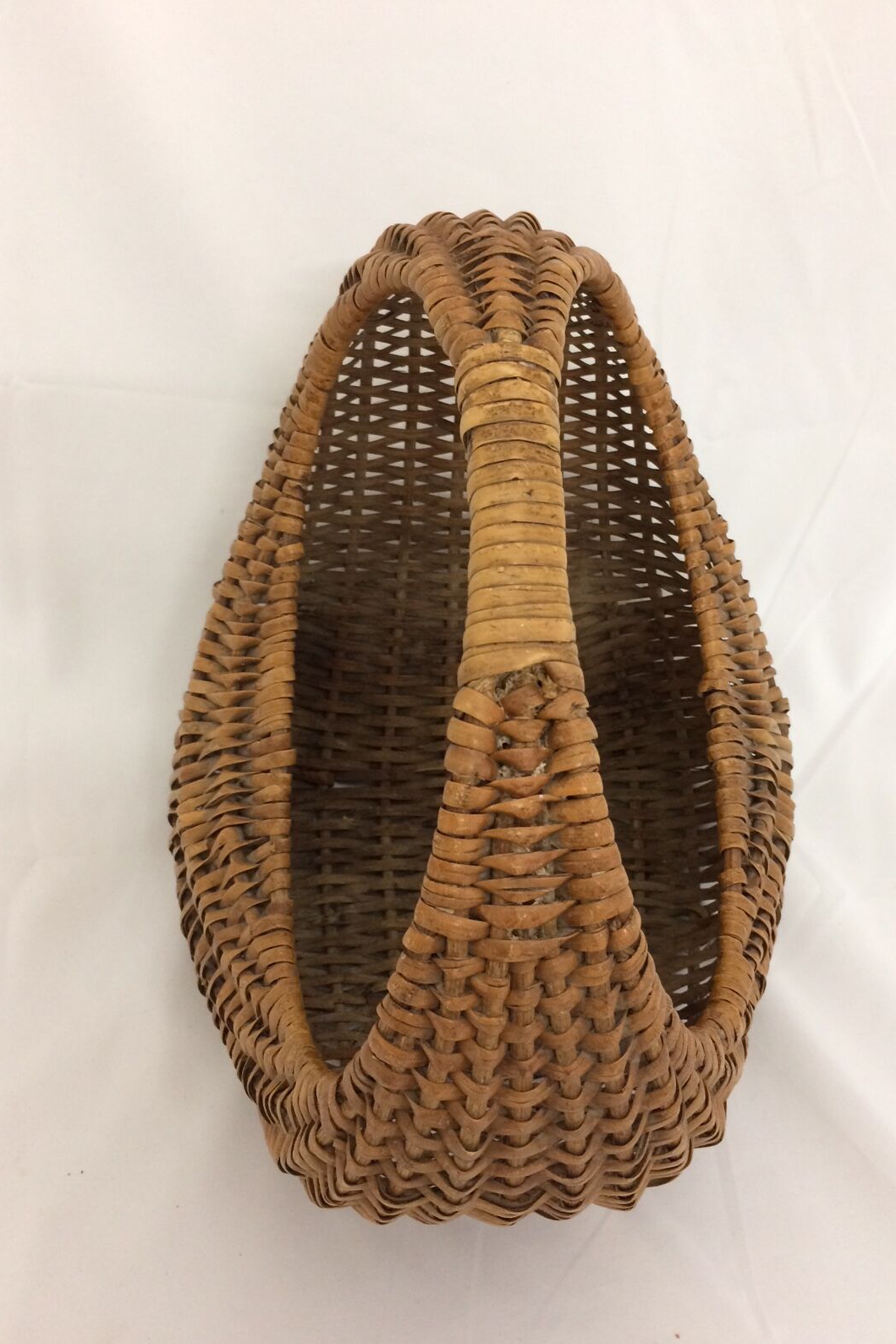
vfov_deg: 60.3
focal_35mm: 31
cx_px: 467
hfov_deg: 42.3
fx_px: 1157
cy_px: 678
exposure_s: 1/33
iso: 200
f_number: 2.2
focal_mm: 4.15
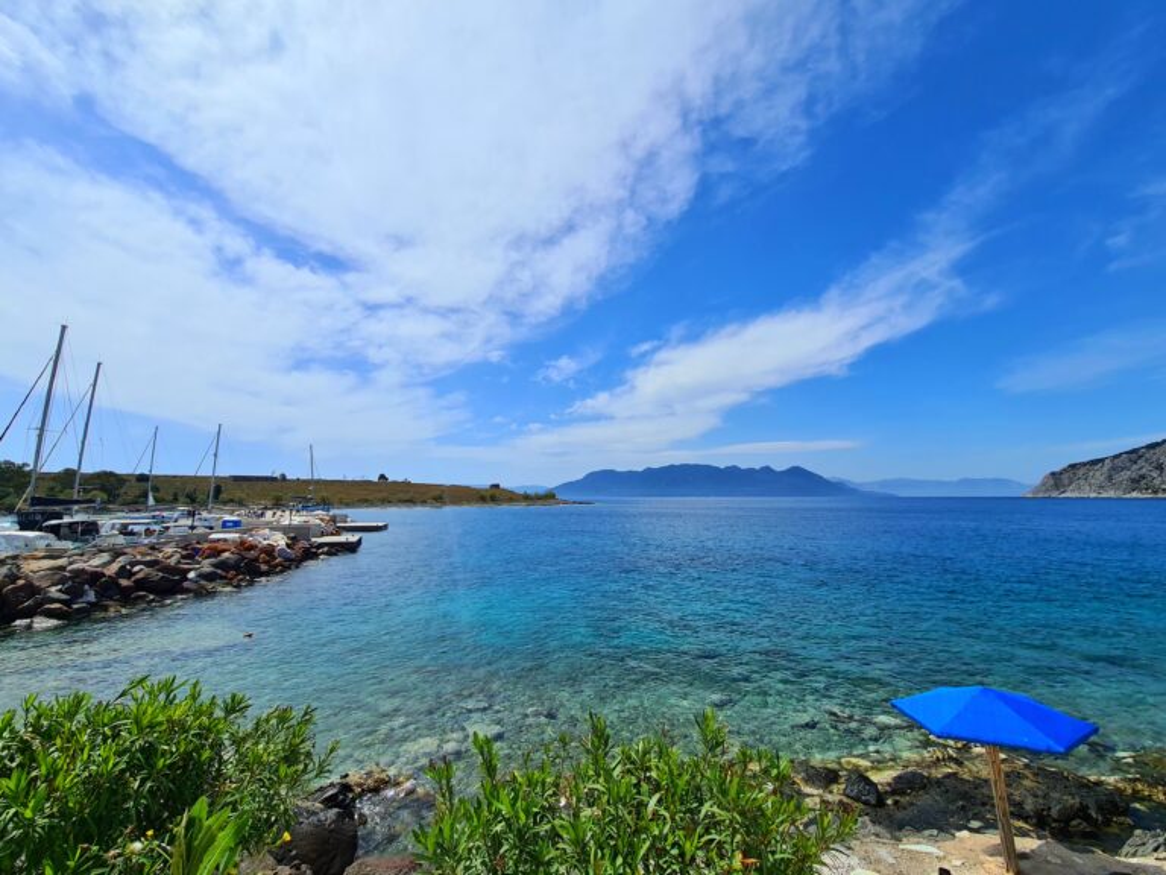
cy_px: 438
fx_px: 438
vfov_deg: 89.9
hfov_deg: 106.2
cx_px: 583
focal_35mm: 13
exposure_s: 1/5000
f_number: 2.2
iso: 64
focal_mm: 2.22
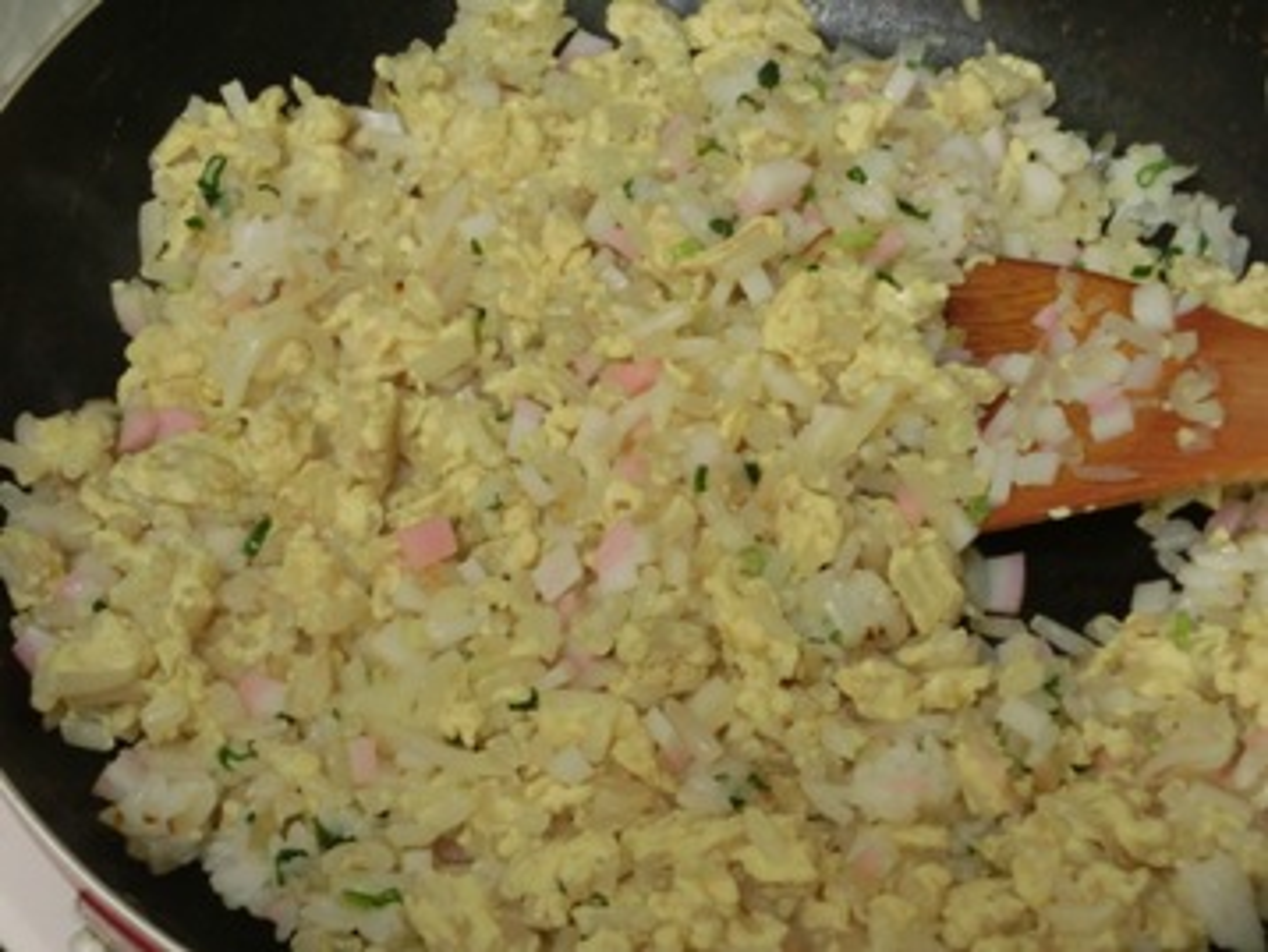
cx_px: 634
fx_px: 2493
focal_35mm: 68
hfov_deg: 28.5
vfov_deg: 21.6
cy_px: 476
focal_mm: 12.1
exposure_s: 1/50
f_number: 5.2
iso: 800
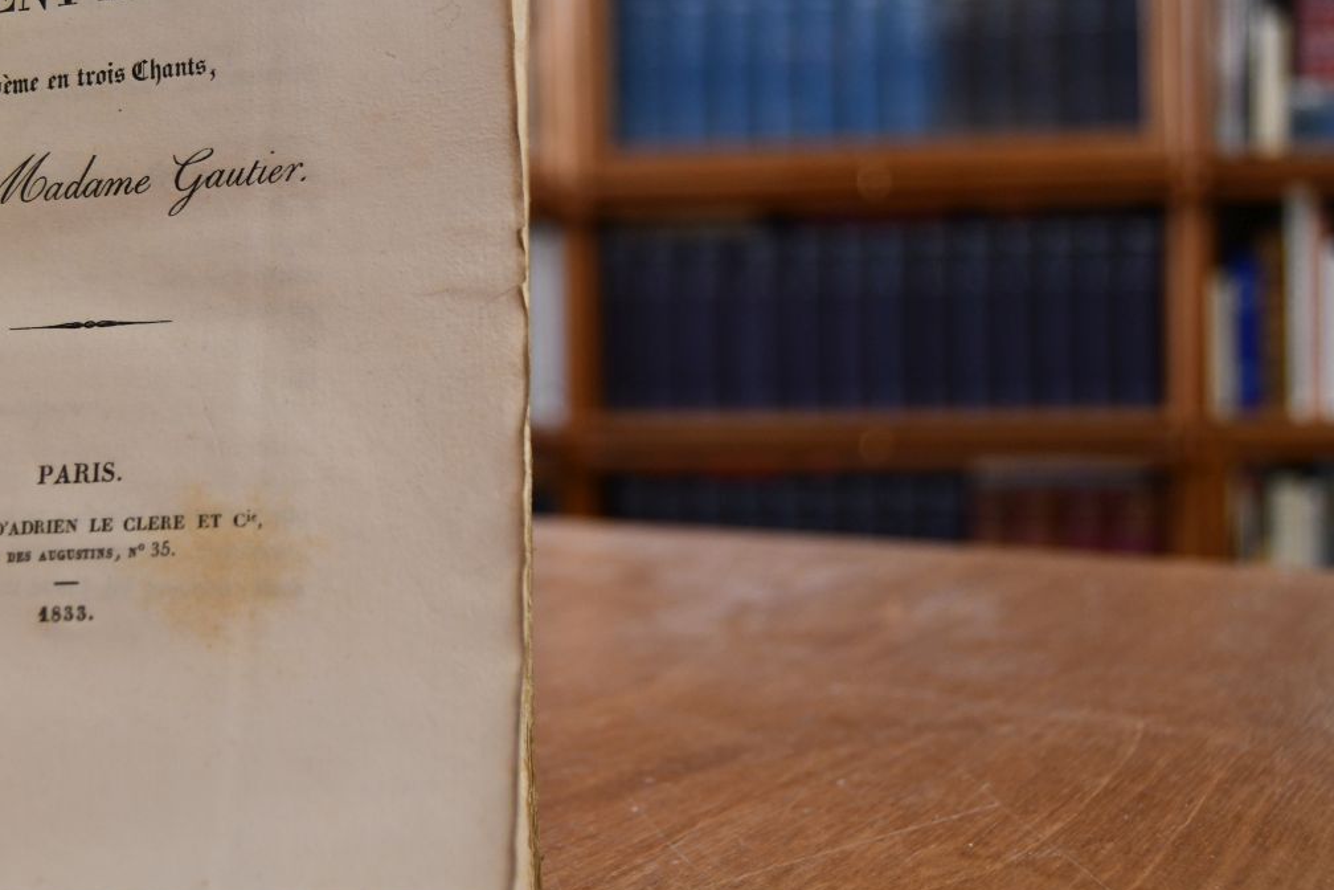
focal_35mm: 50
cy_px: 338
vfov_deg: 26.9
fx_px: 1853
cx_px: 482
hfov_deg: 39.3
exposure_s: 1/125
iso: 800
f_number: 3.8
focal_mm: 24
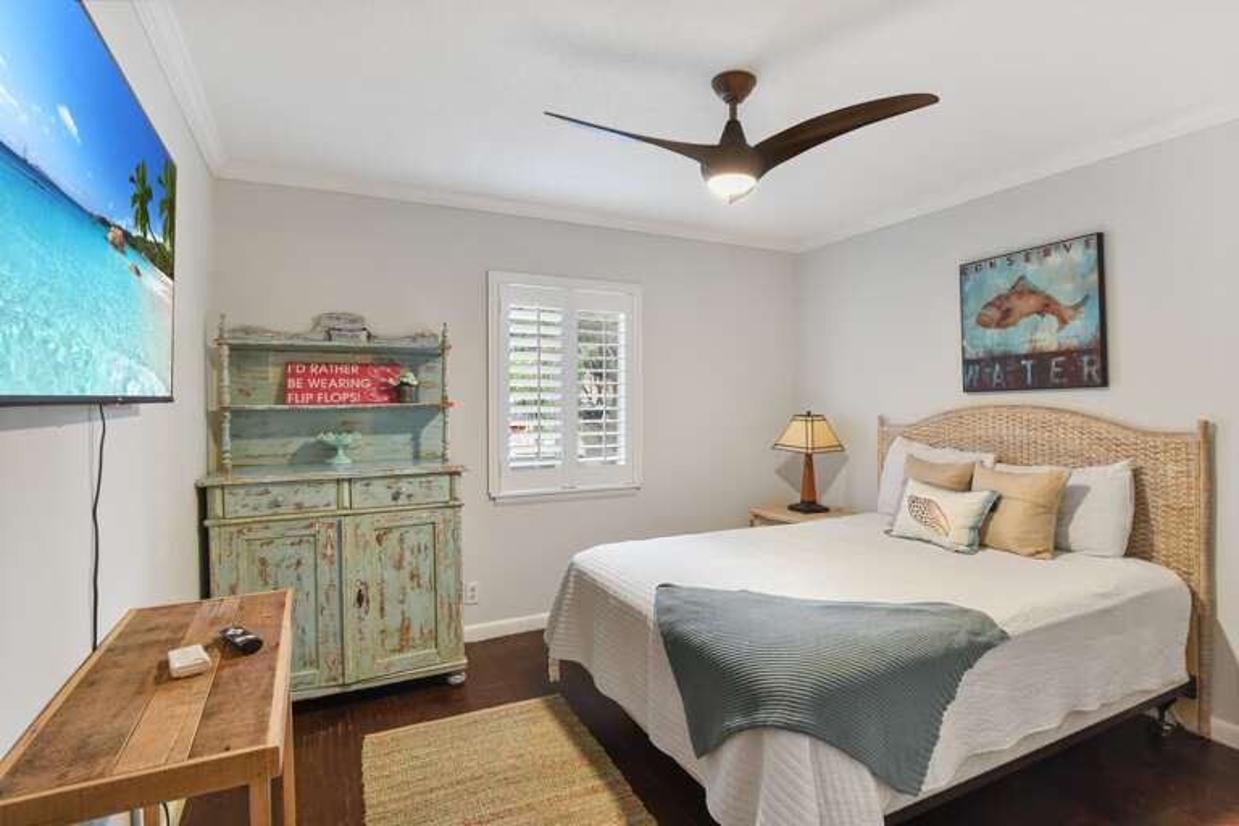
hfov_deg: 90.0
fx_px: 619
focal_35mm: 18
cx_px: 620
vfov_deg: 67.4
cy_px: 413
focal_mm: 12
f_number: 8
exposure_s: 1.6
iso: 400
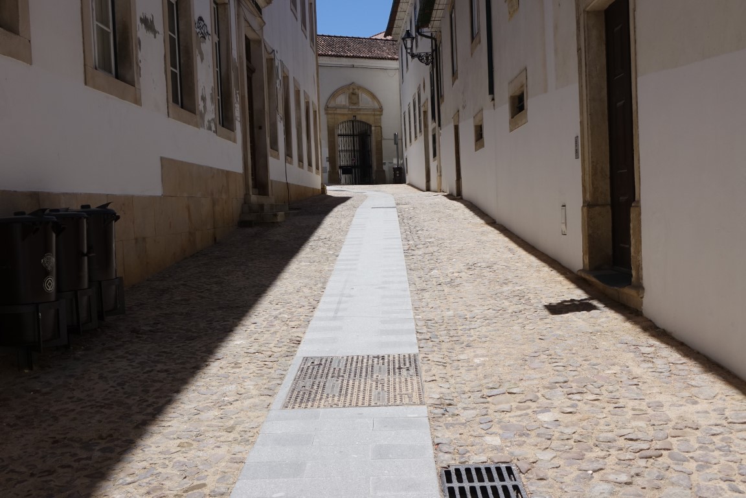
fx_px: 808
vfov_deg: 34.2
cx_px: 373
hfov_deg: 49.6
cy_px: 249
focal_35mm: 39
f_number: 5.6
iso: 100
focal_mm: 14.24
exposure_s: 1/800
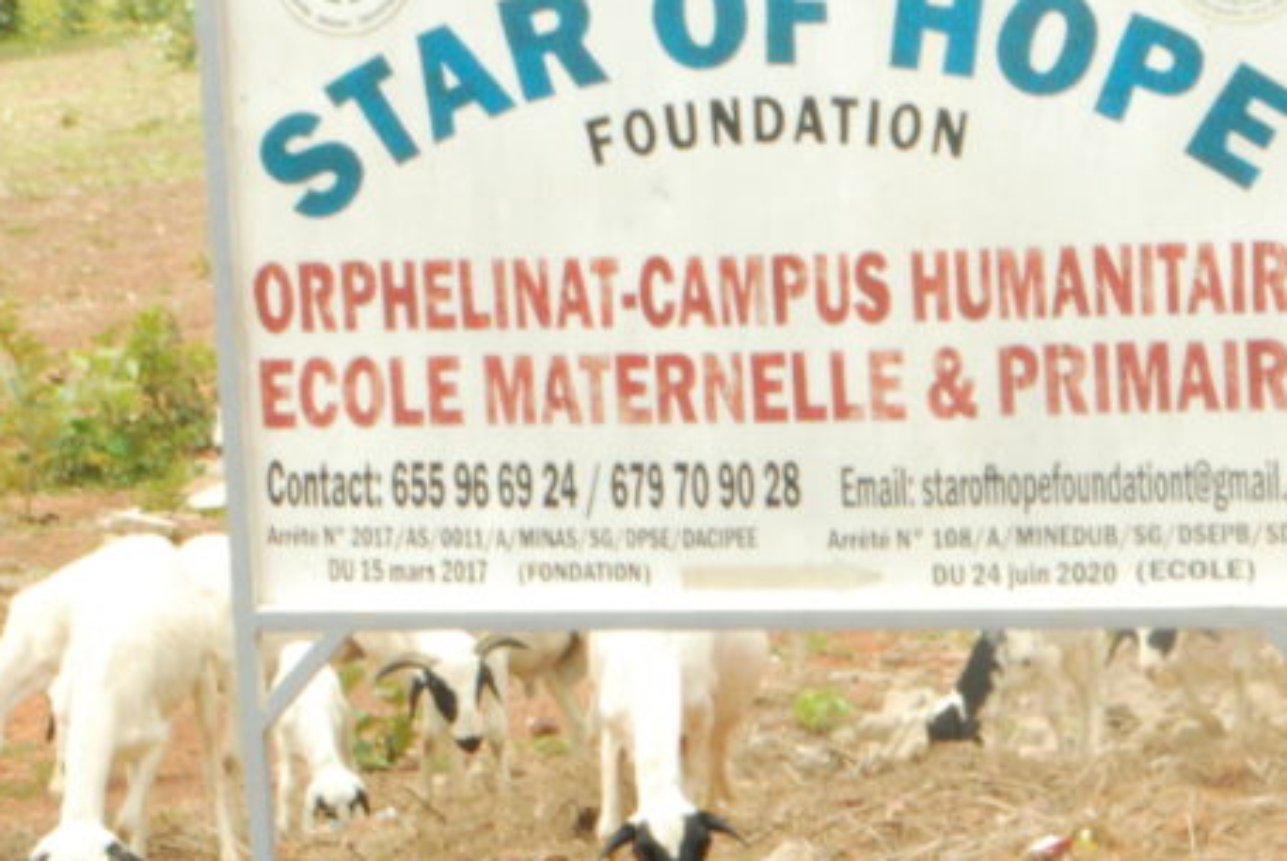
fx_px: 6624
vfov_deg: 7.4
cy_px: 193
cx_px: 962
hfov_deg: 11.1
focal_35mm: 185
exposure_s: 1/50
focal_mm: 55
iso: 1600
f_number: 36
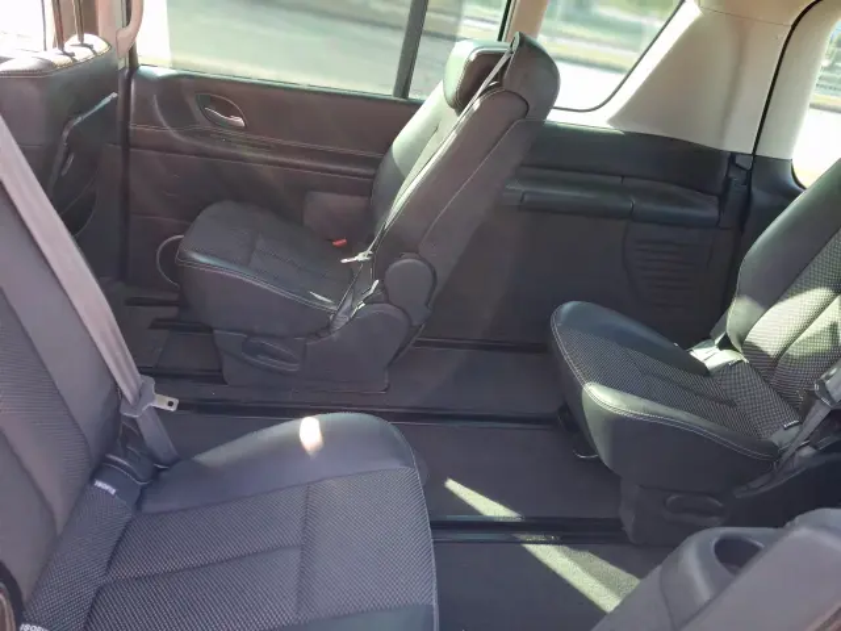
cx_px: 420
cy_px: 316
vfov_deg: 51.4
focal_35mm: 27
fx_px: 656
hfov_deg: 65.3
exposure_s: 1/100
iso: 250
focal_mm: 4
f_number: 1.8
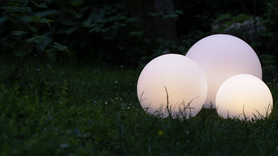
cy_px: 41
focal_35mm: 179
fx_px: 1319
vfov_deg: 6.8
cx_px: 172
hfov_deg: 12.0
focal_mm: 133
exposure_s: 1/15
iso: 320
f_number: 4
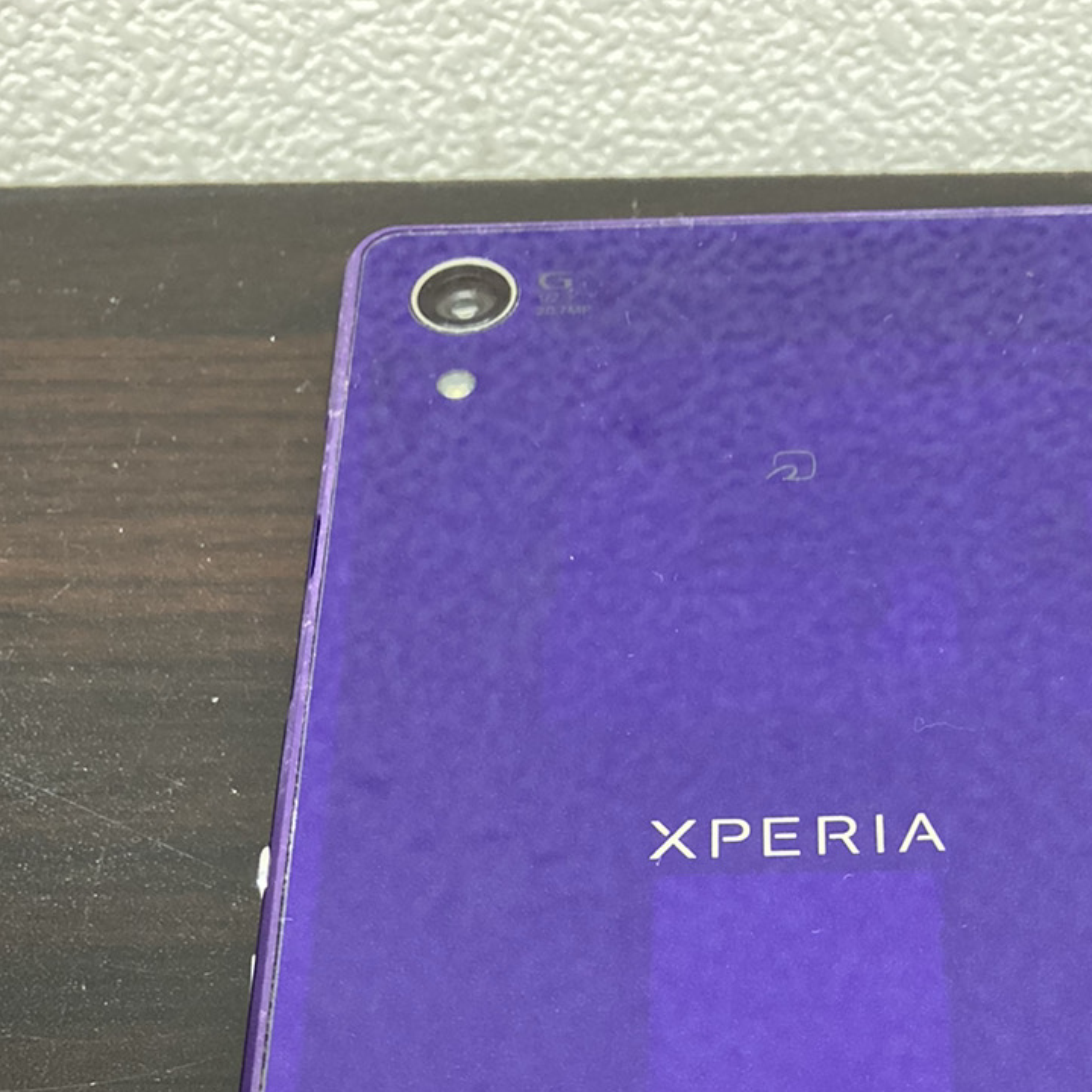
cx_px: 775
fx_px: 1963
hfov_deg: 30.7
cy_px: 1195
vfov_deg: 28.3
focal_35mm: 55
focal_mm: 3.99
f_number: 1.8
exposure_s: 1/50
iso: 200
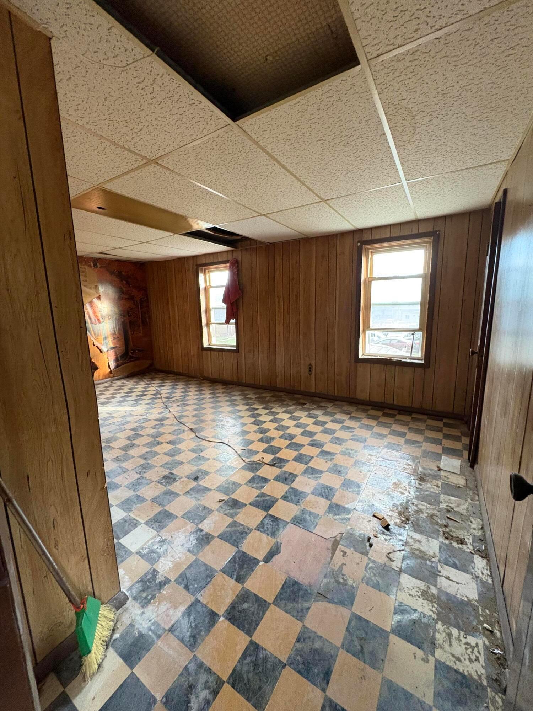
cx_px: 266
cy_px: 356
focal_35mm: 14
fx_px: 287
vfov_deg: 102.1
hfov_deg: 85.7
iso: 640
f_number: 2.2
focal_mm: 2.22
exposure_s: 1/60
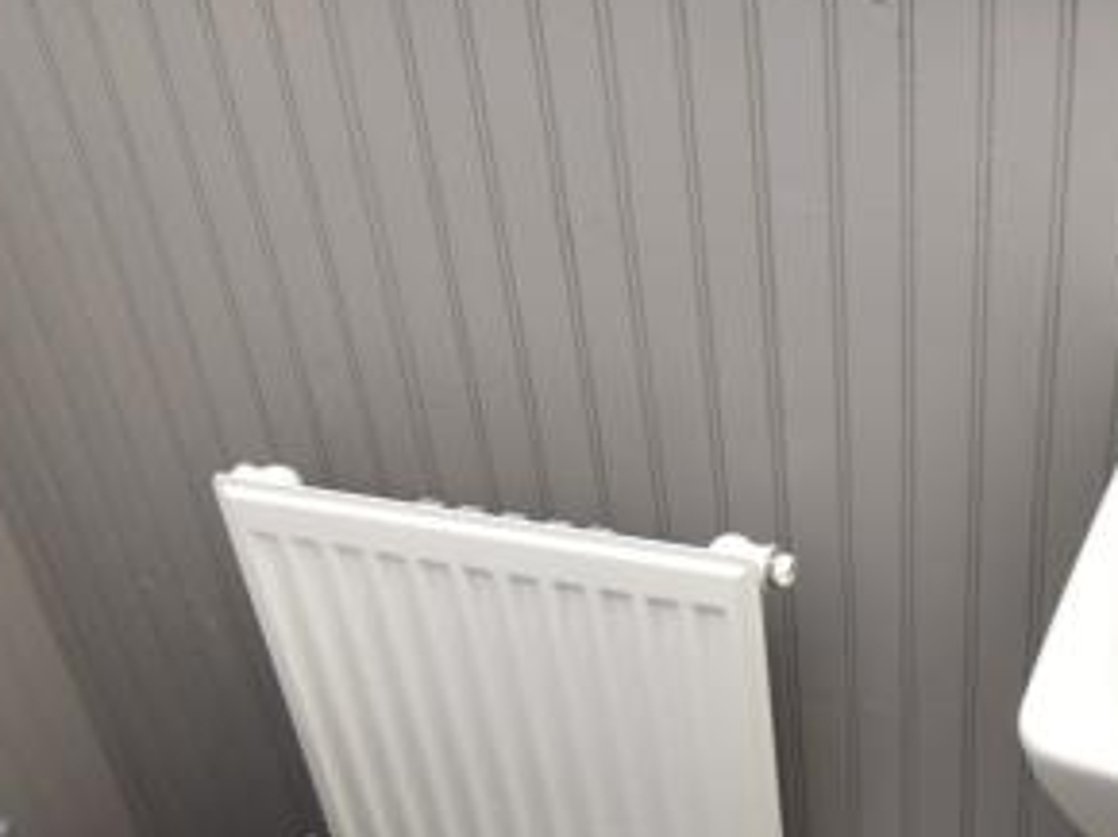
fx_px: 1646
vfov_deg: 26.8
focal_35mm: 51
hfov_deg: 36.5
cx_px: 864
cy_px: 862
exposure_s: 1/15
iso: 400
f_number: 3.5
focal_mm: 10
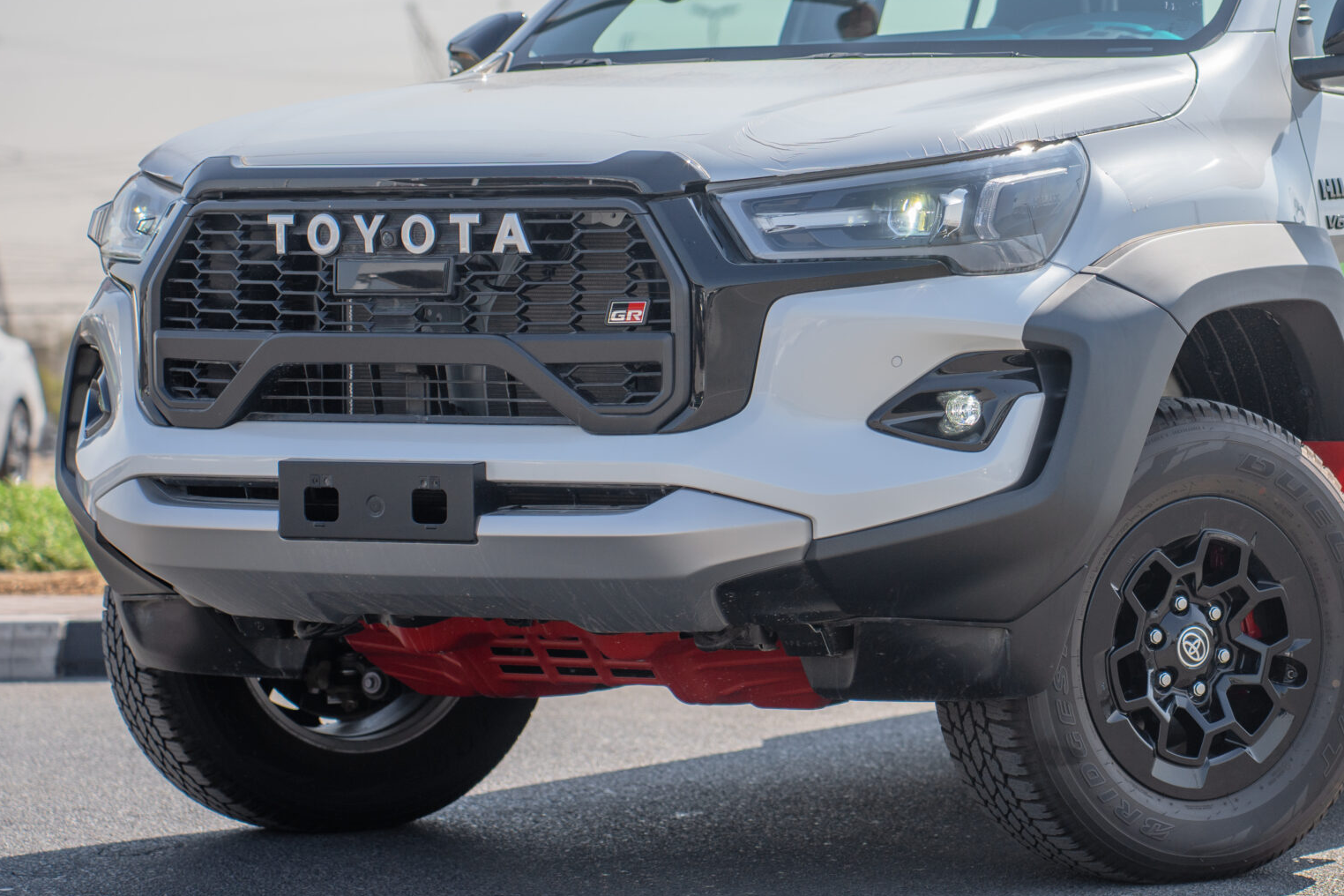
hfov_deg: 16.2
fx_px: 4704
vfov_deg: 10.9
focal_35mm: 126
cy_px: 381
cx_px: 1005
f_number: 2.8
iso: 125
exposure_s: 1/1500
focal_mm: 75
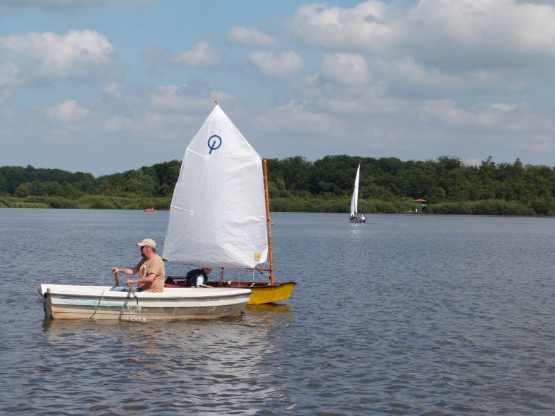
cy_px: 208
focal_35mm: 95
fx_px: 1523
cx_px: 278
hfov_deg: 20.7
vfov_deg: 15.6
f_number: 5.6
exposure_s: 1/640
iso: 100
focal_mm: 17.2
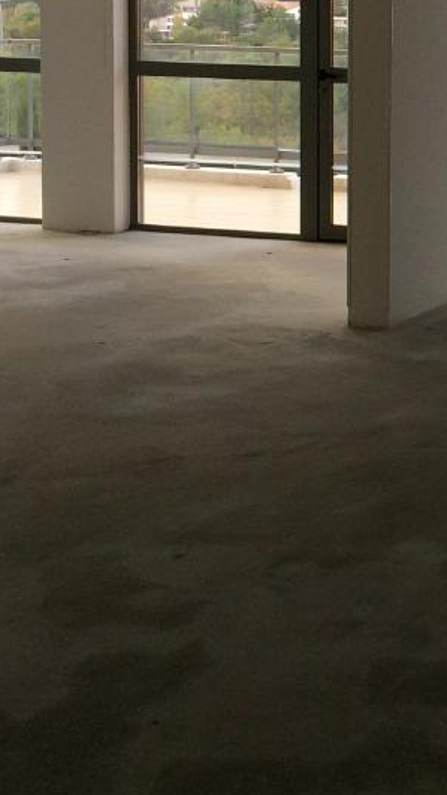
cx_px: 679
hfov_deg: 14.7
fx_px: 1602
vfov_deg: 27.2
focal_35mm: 76
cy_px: 133
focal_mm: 4.15
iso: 64
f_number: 2.2
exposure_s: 1/100
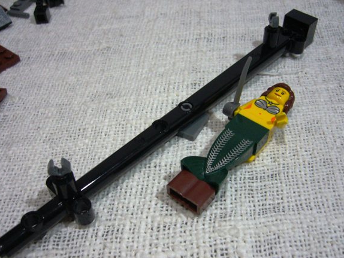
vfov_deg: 36.8
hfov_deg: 47.8
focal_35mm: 39
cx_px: 174
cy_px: 134
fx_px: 388
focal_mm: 5.8
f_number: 2.8
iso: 200
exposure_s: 1/10
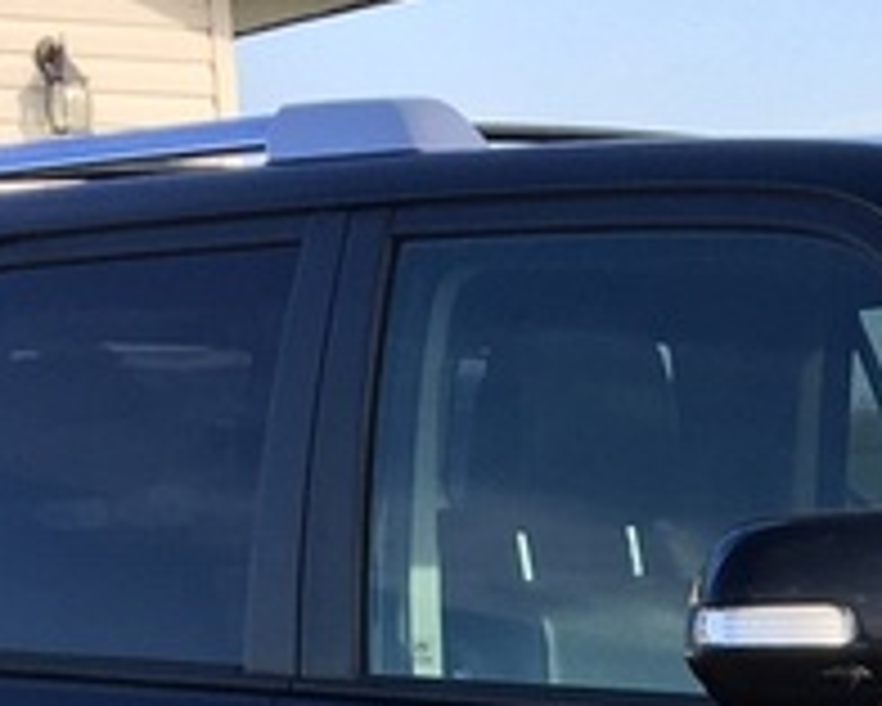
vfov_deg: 9.8
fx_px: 3865
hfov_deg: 12.4
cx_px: 1332
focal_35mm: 148
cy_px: 1318
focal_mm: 4.15
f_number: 2.2
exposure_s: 1/578
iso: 25
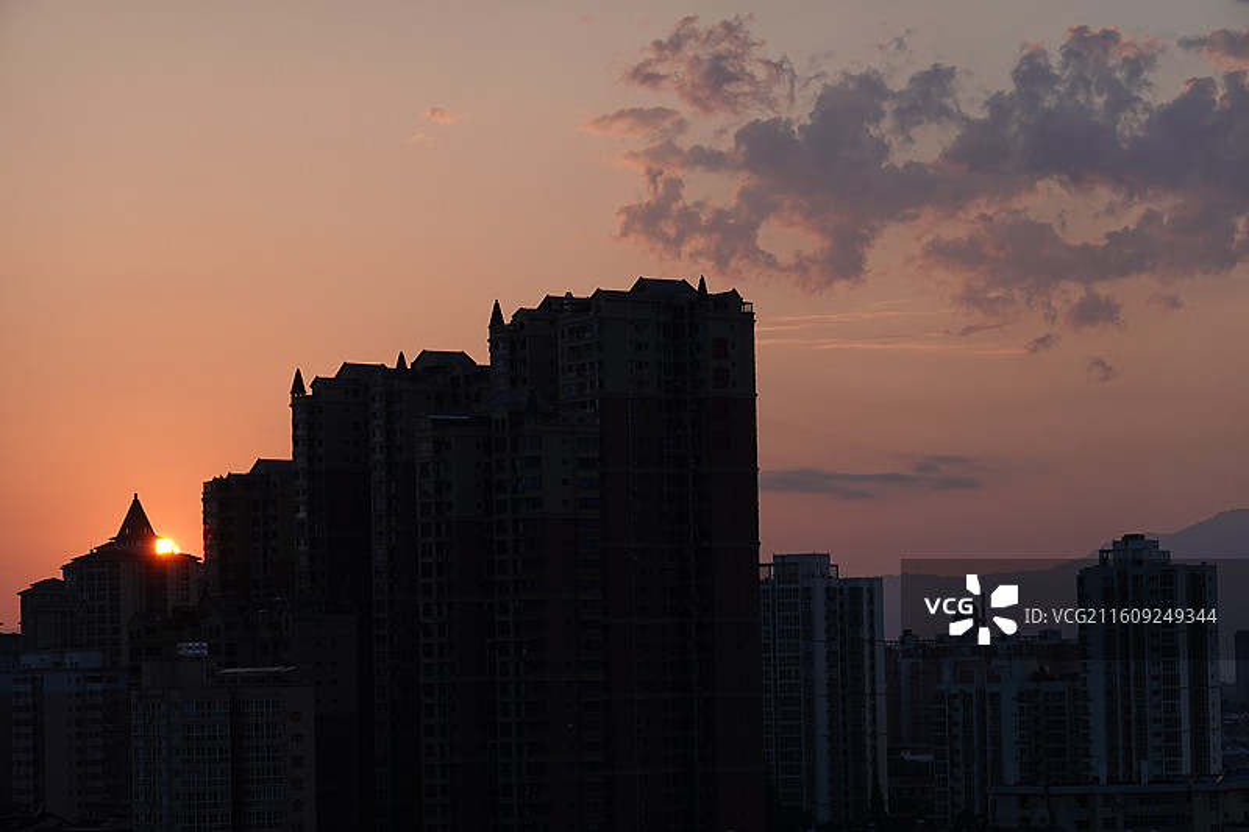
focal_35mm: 109
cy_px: 416
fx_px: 3781
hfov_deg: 18.8
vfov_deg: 12.6
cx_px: 624
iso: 125
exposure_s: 1/640
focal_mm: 39.61
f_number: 4.5
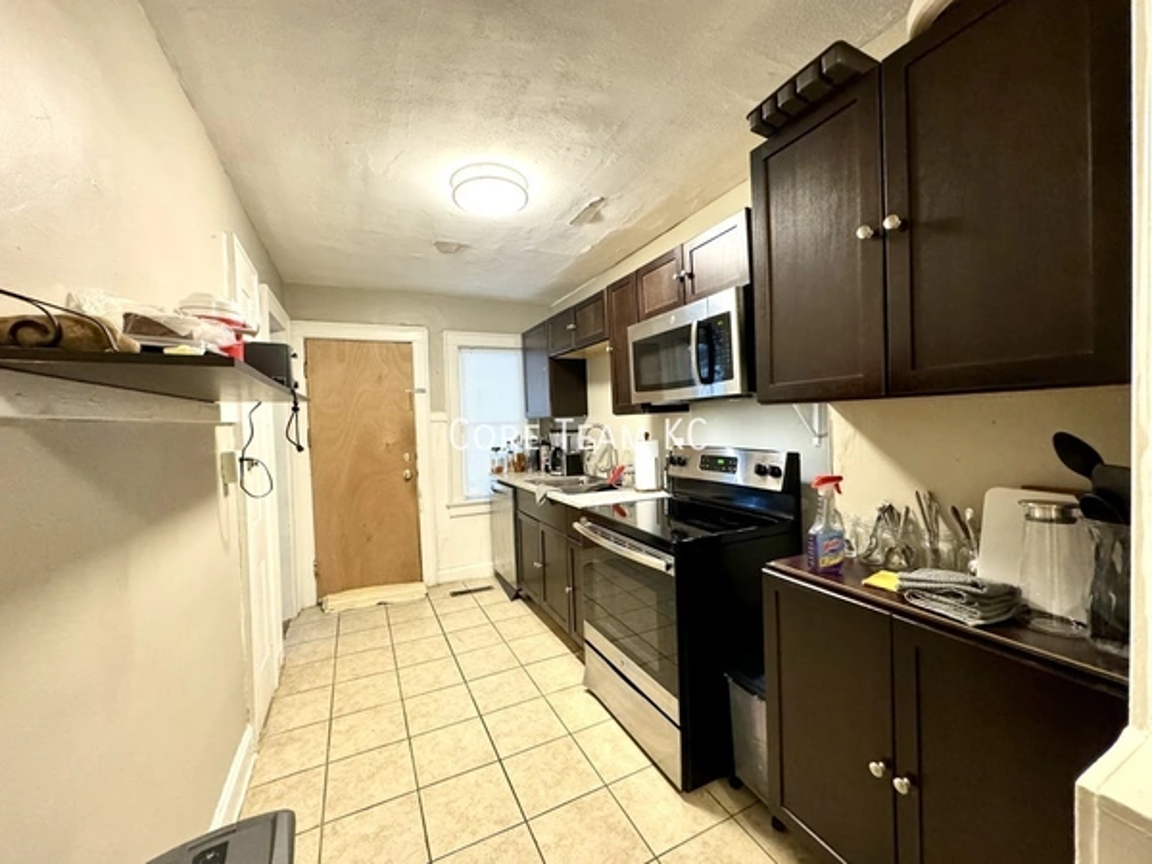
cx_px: 576
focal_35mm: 14
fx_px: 466
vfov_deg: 85.7
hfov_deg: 102.1
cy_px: 432
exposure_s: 1/60
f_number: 2.2
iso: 800
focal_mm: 2.22
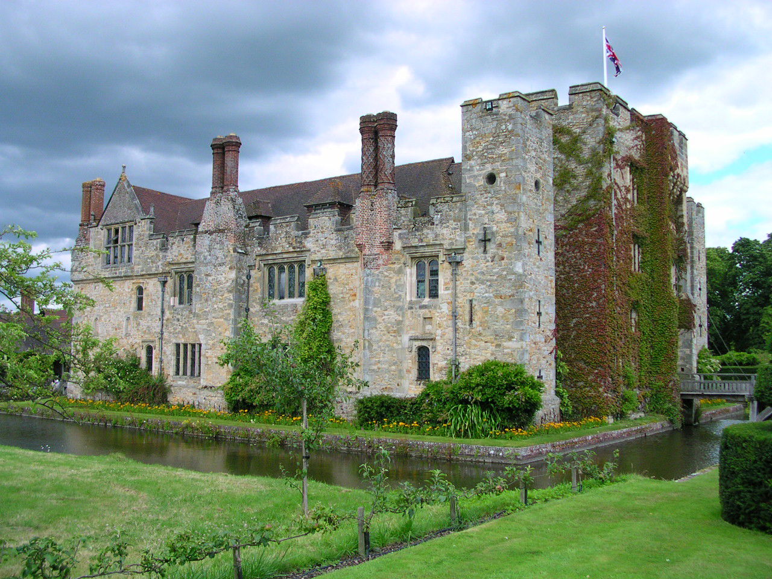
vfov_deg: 38.7
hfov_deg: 50.1
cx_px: 386
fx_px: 825
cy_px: 290
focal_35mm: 37
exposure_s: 1/538
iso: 100
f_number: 4.5
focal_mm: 5.6
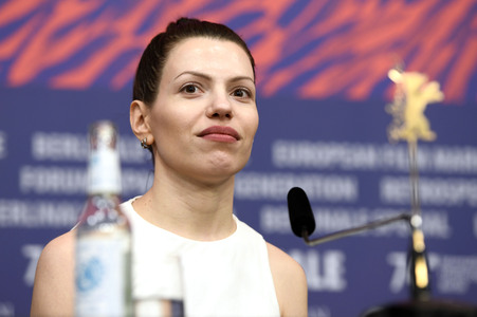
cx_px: 238
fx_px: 1920
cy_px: 158
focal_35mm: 145
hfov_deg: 14.2
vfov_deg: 9.4
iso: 1000
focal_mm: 145
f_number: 3.5
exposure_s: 1/250
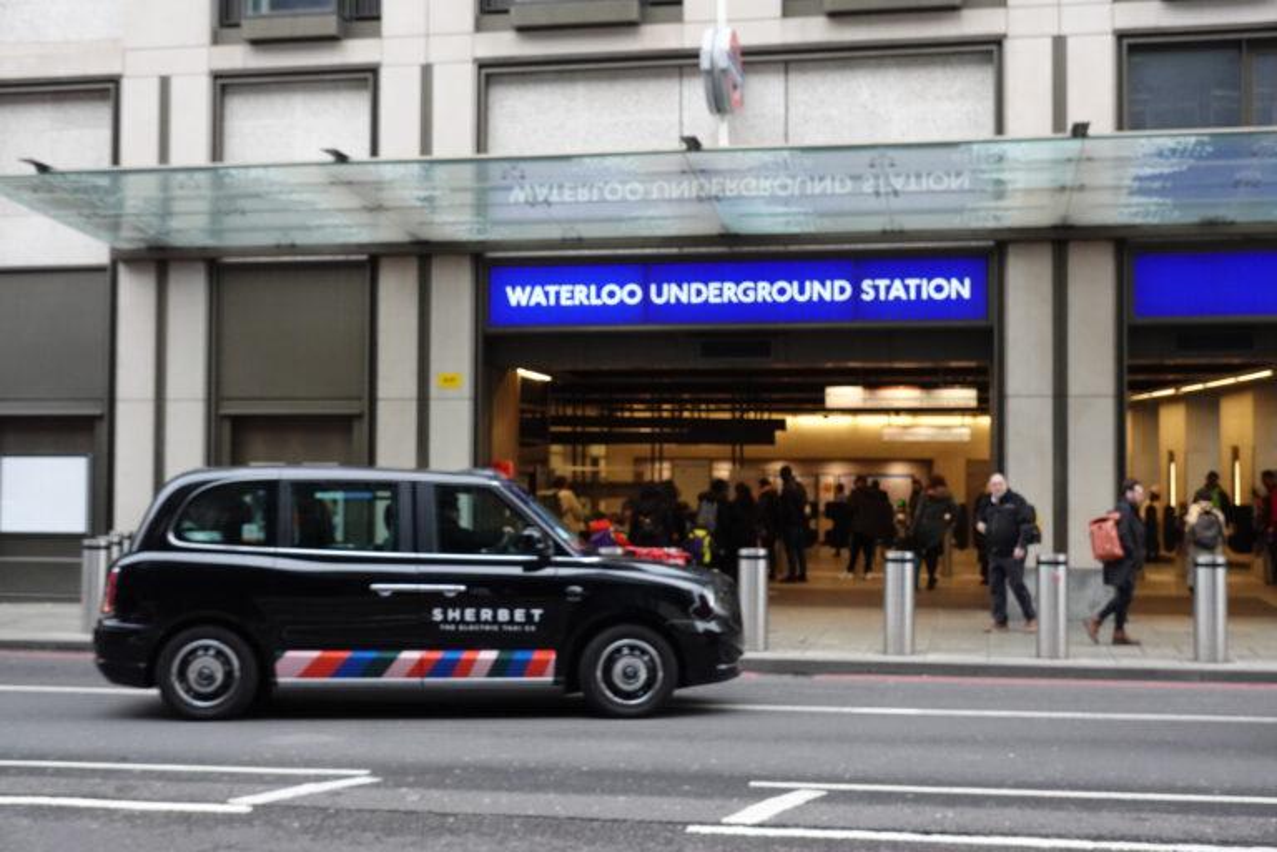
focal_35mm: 47
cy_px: 426
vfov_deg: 28.6
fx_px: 1667
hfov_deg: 41.9
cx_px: 638
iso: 1250
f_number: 4
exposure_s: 1/200
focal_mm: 16.92
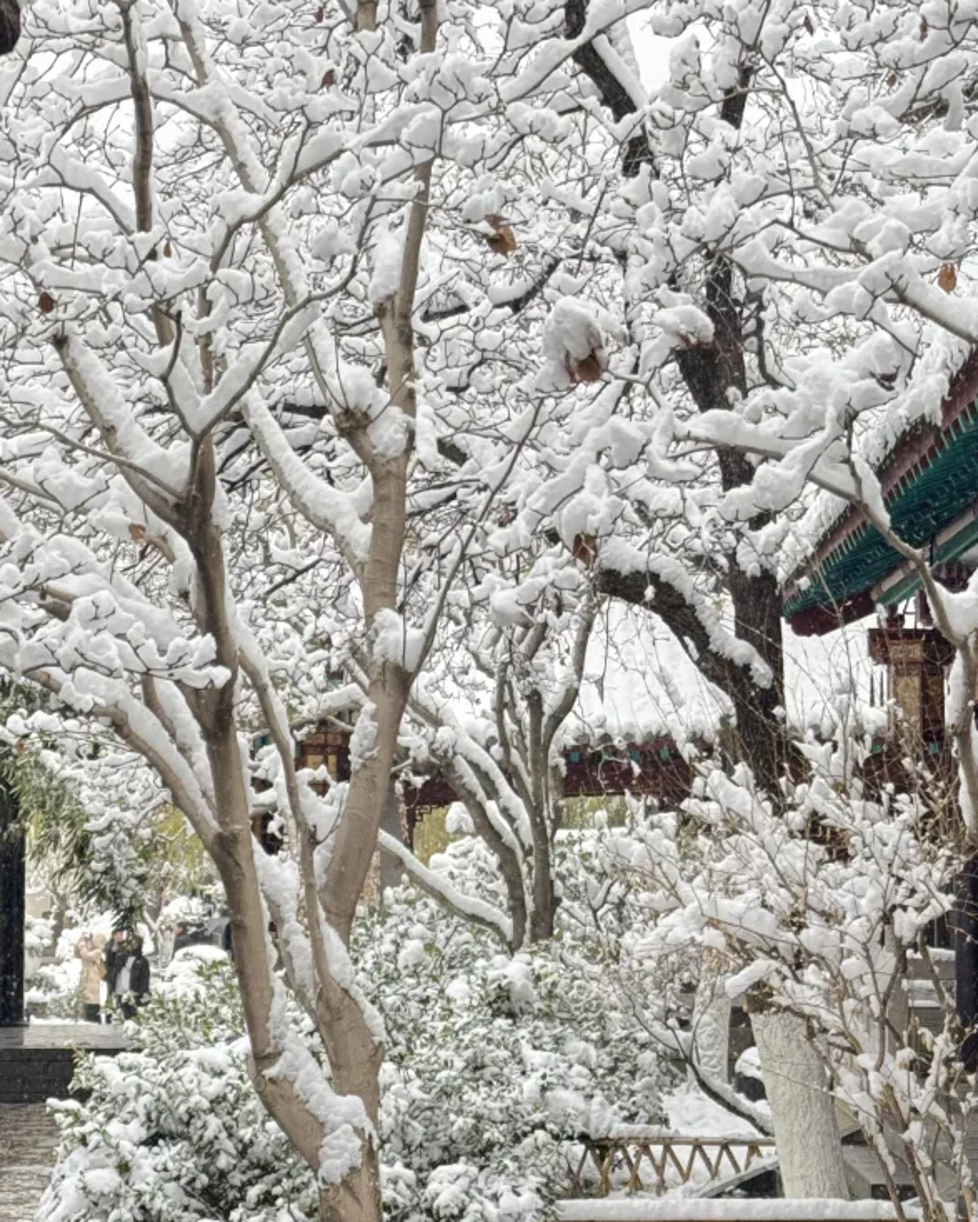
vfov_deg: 20.8
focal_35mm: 92
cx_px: 448
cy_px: 605
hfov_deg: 16.7
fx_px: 3327
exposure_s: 1/145
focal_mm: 6.76
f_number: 1.78
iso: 64
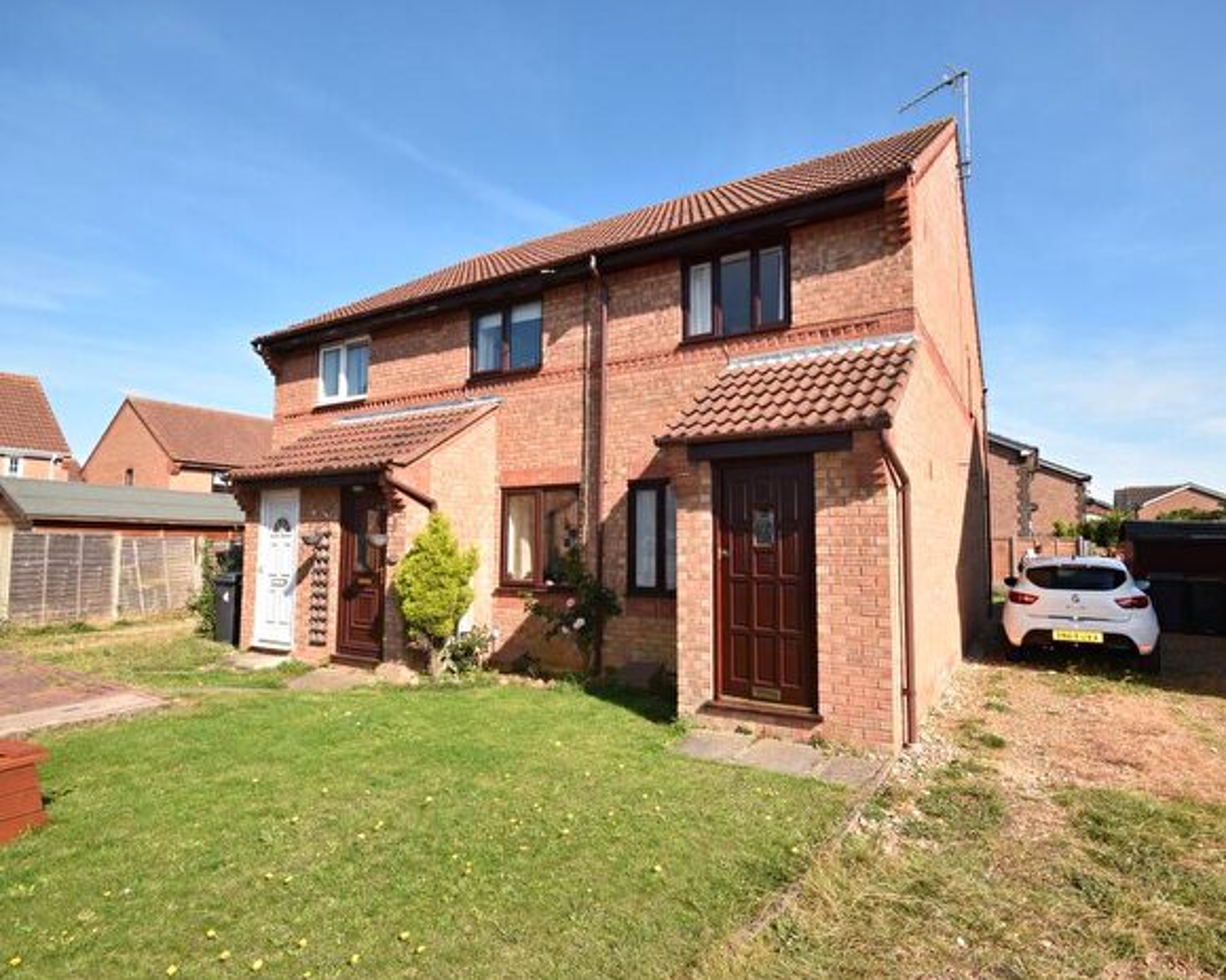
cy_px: 489
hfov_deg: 89.4
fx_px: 617
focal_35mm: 17
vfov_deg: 77.0
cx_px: 672
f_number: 8
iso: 160
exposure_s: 1/200
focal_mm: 10
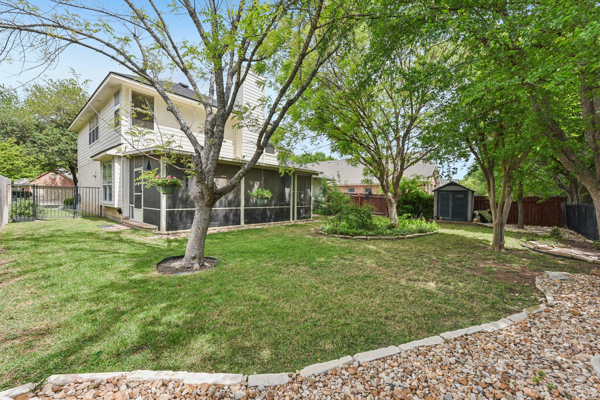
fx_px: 233
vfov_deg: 81.2
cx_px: 300
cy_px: 200
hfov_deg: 104.3
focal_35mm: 14
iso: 100
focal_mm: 14
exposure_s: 1/160
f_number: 8
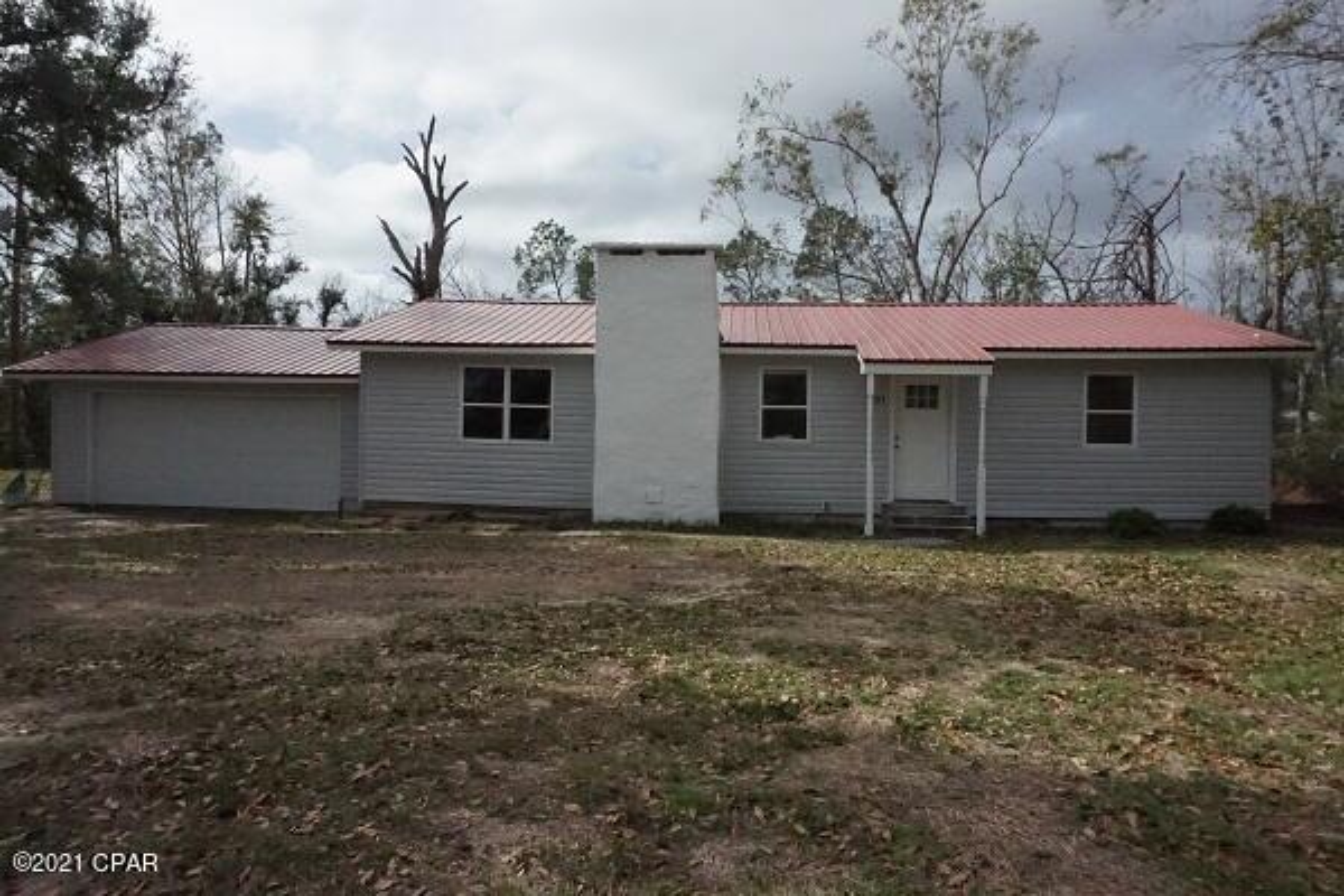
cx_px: 672
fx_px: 896
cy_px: 448
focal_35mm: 24
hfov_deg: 73.7
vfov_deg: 53.1
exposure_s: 1/4000
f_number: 20
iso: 8000
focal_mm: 16
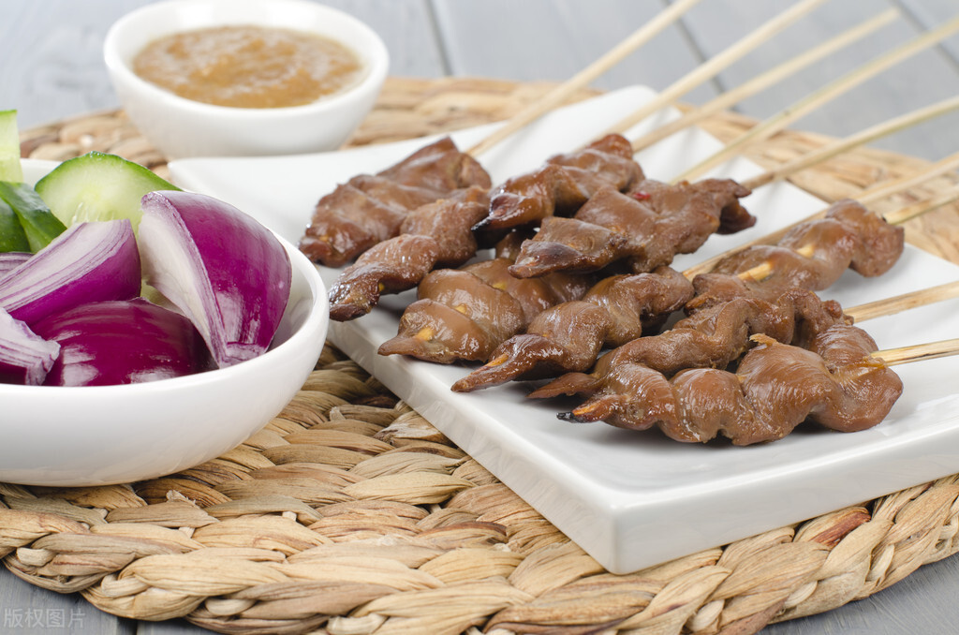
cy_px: 318
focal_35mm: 75
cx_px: 480
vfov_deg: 18.1
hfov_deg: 27.0
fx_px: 1994
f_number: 11
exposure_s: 1/125
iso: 100
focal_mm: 50
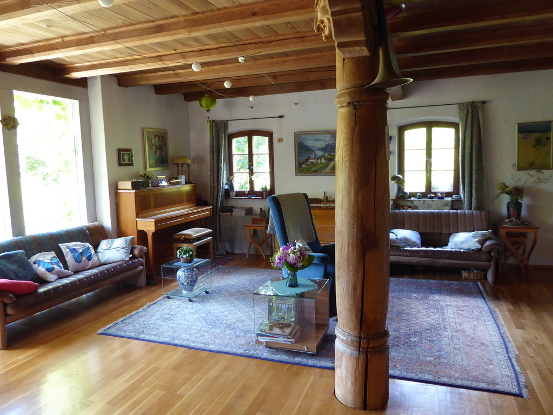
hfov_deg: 69.4
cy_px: 208
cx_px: 276
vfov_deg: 54.9
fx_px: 399
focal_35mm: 25
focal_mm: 4.3
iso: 400
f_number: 3.3
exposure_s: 1/20
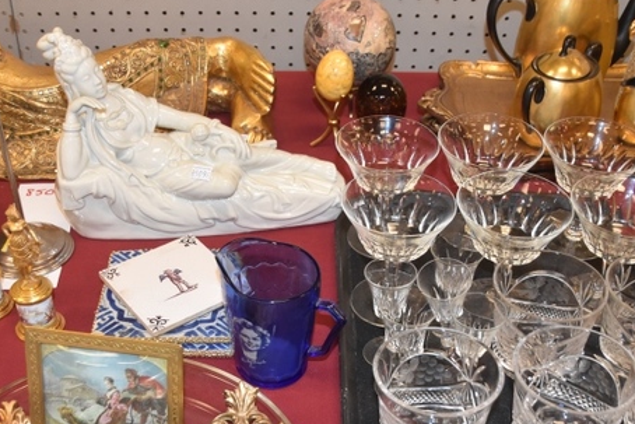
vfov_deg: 29.0
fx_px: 812
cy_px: 287
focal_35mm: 46
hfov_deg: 42.7
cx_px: 309
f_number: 3.5
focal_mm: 16
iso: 1100
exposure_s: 1/60
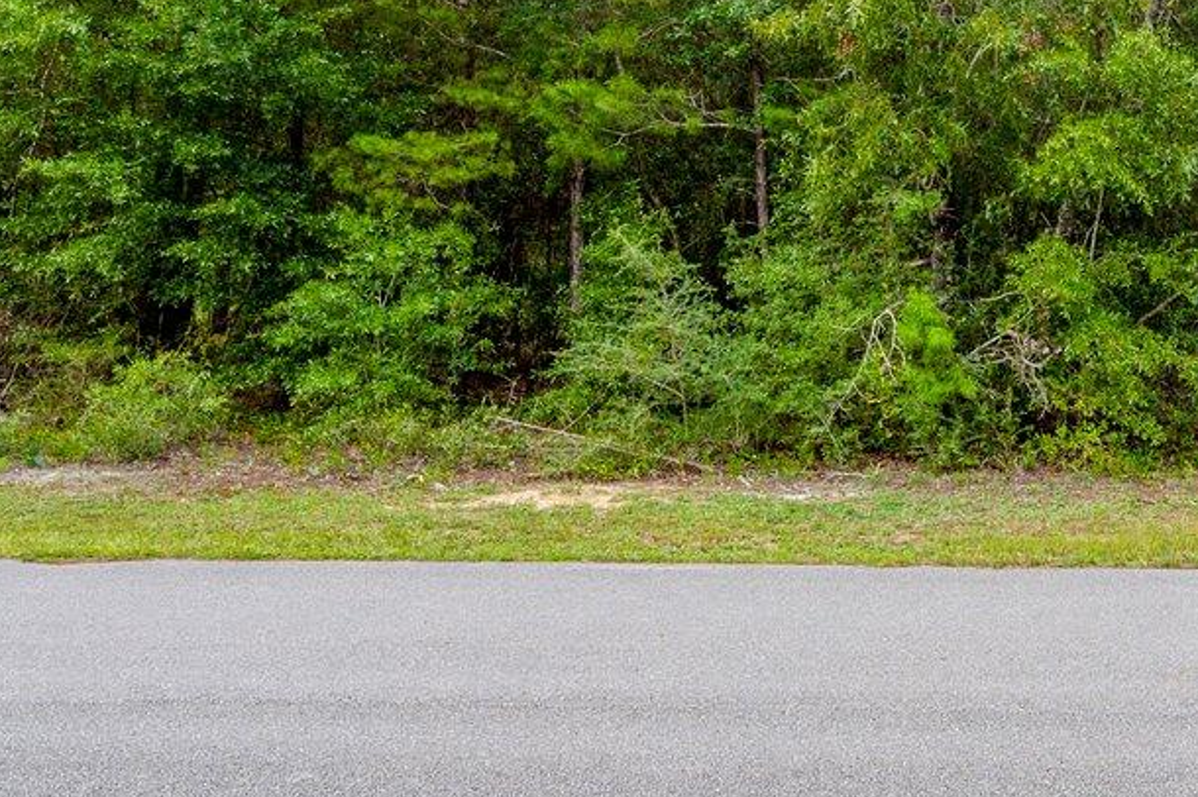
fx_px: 1563
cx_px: 1243
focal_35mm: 47
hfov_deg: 36.8
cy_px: 106
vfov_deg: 27.7
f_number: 9
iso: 100
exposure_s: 1/80
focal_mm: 14
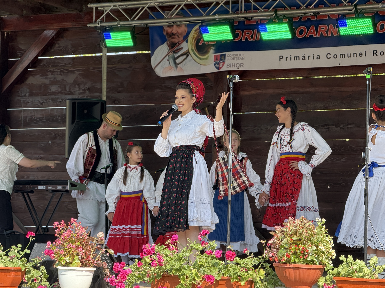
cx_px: 192
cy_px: 144
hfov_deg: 16.4
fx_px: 1335
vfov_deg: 12.3
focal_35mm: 120
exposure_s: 1/239
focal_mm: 15.66
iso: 64
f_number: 2.8
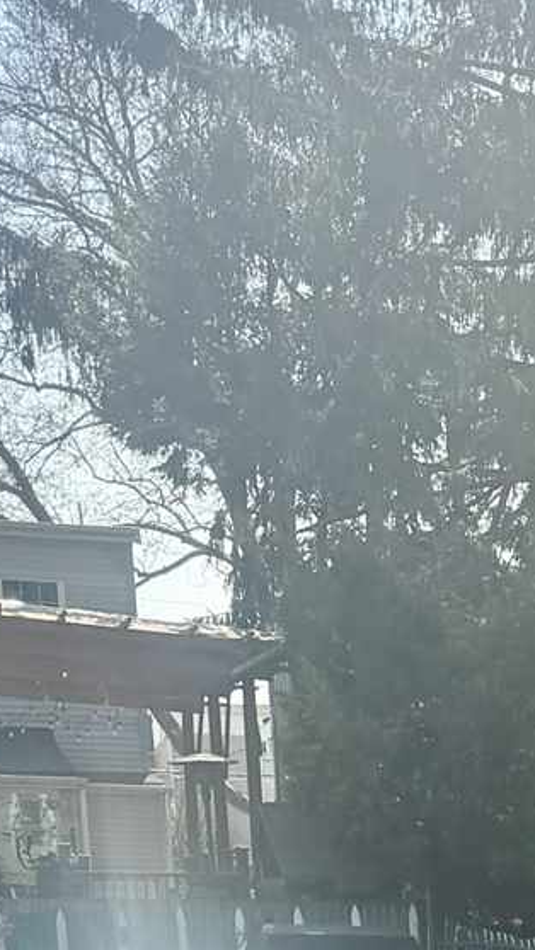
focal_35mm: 108
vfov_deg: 17.5
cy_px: 1485
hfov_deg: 10.0
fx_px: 2723
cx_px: 1228
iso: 100
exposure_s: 1/4405
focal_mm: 6.76
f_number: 1.78
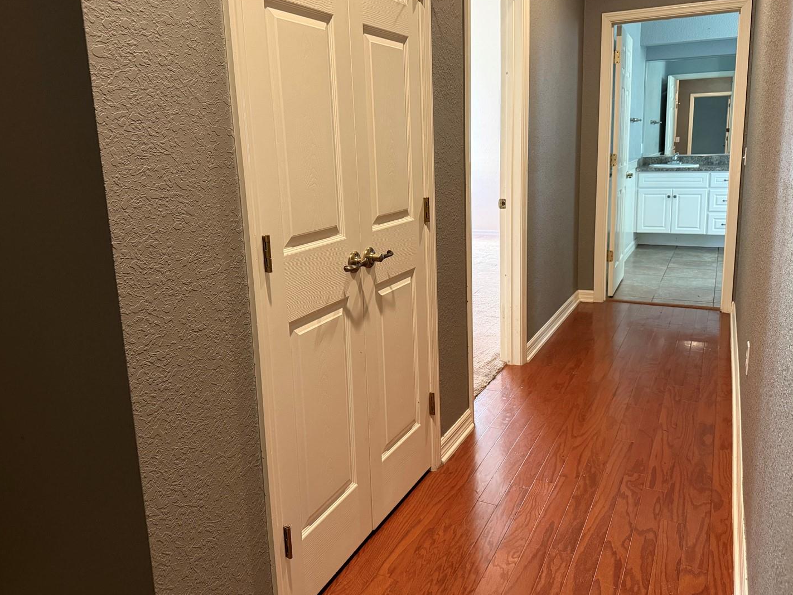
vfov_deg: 51.3
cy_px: 264
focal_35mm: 27
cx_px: 408
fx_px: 619
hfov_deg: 65.3
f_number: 1.78
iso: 500
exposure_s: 1/60
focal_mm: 6.76
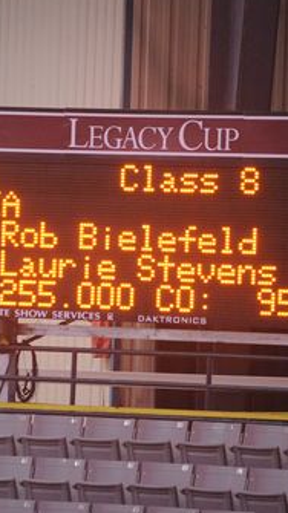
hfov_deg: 3.0
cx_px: 109
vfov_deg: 5.4
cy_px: 257
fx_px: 5440
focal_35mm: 400
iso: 5000
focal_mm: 200
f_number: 2.8
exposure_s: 1/400
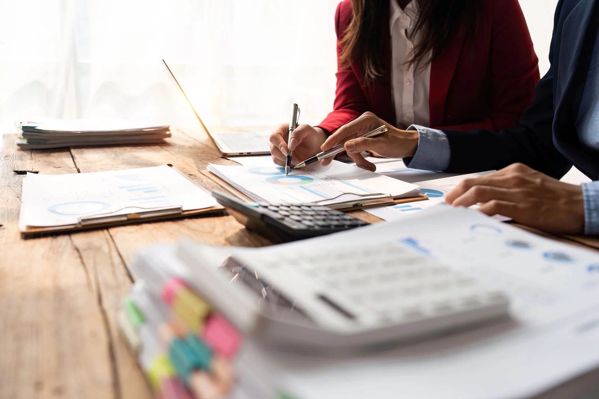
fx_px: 532
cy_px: 200
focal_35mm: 32
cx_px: 300
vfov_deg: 41.1
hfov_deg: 58.7
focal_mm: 32
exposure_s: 1/160
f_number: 3.5
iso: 125
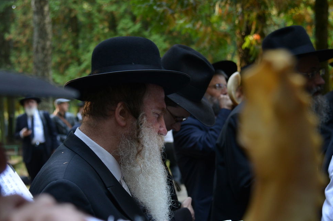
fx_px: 610
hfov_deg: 30.4
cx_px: 121
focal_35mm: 66
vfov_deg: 20.5
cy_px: 143
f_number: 4
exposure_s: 1/80
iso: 1000
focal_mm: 46
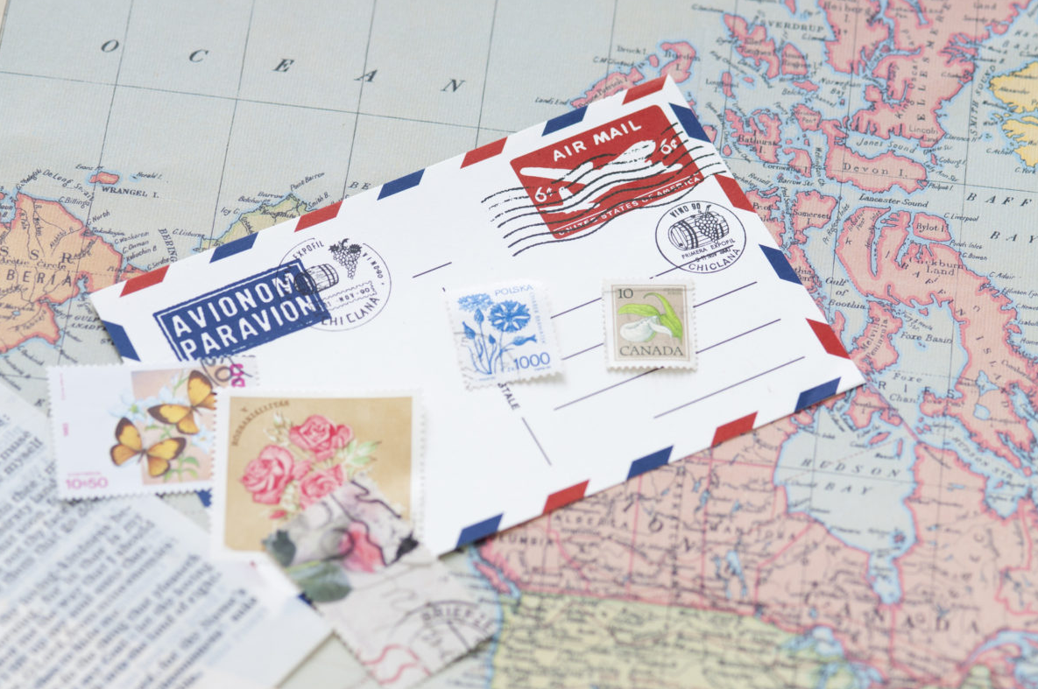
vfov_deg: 8.6
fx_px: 4593
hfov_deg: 12.9
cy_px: 345
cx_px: 515
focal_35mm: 160
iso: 200
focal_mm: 105
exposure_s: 1/160
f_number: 5
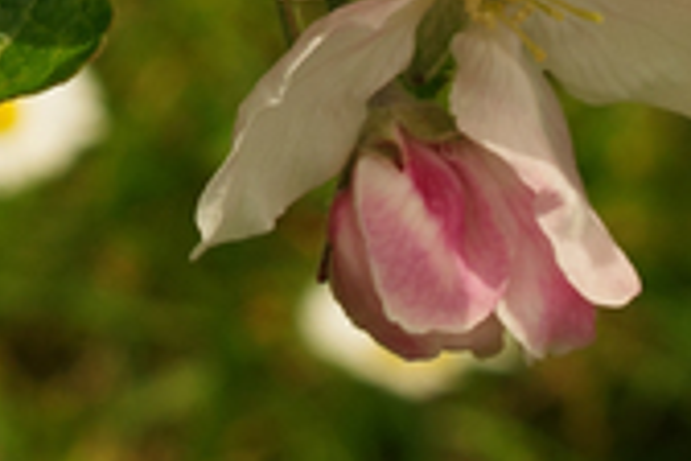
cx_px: -658
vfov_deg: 2.1
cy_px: -809
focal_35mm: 657
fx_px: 12610
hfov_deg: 3.1
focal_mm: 70
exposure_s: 1/400
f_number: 9
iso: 200
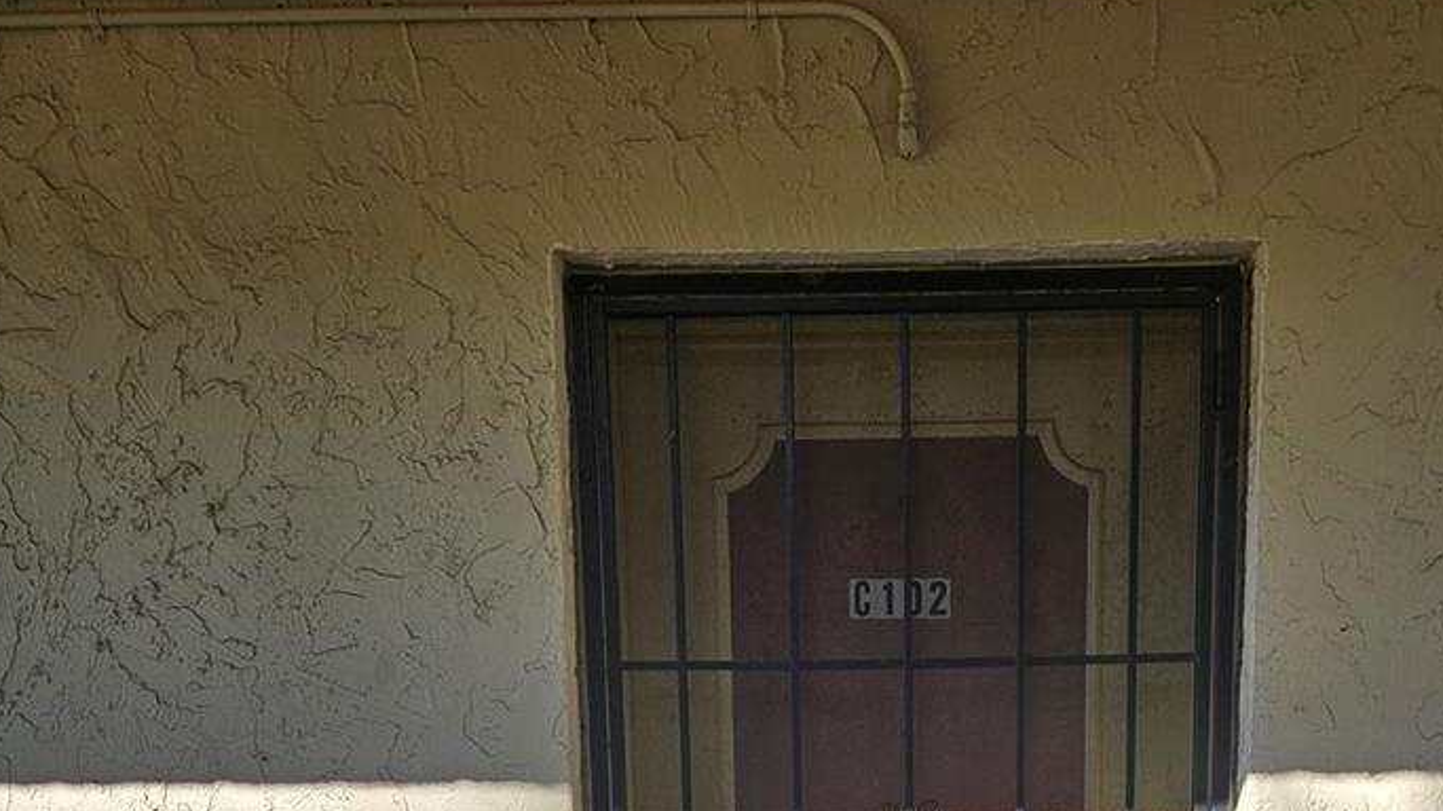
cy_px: 1107
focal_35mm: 44
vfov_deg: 23.4
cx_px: 919
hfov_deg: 45.9
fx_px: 1683
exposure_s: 1/493
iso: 25
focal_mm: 5.4
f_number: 1.8
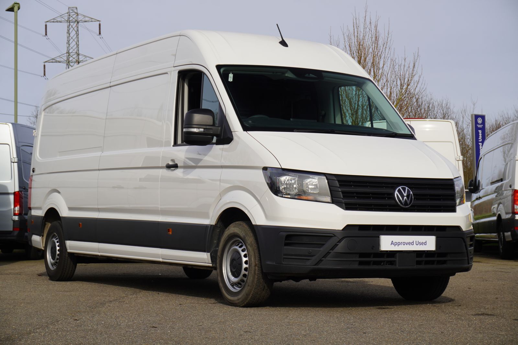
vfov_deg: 18.2
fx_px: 1078
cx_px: 259
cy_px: 172
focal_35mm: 75
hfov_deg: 27.0
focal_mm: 50
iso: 100
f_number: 9.5
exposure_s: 1/125
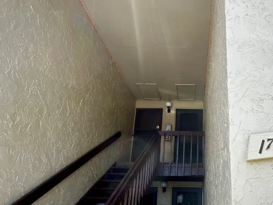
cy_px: 150
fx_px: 189
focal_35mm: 24
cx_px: 193
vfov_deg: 54.5
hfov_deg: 68.4
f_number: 1.8
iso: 32
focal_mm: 1.57
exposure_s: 1/385
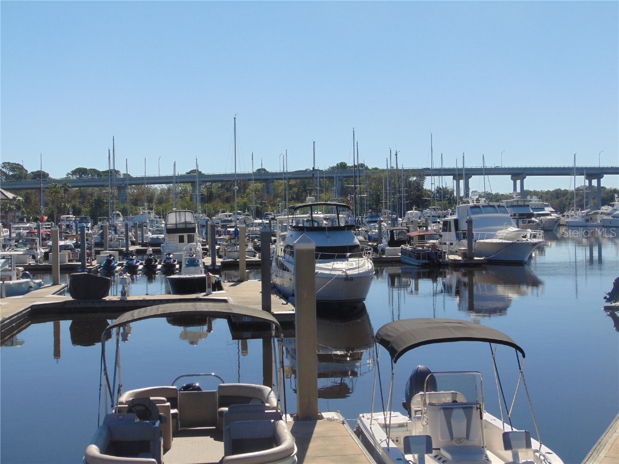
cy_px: 232
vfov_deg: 29.1
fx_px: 894
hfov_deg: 38.2
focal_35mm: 50
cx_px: 310
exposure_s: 1/320
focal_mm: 9
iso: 80
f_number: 9
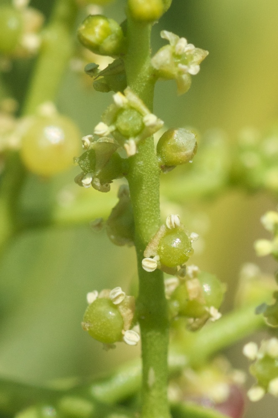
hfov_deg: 10.1
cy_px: 209
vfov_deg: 15.2
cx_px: 139
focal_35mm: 135
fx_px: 1566
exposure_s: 1/200
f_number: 16
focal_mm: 90
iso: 400
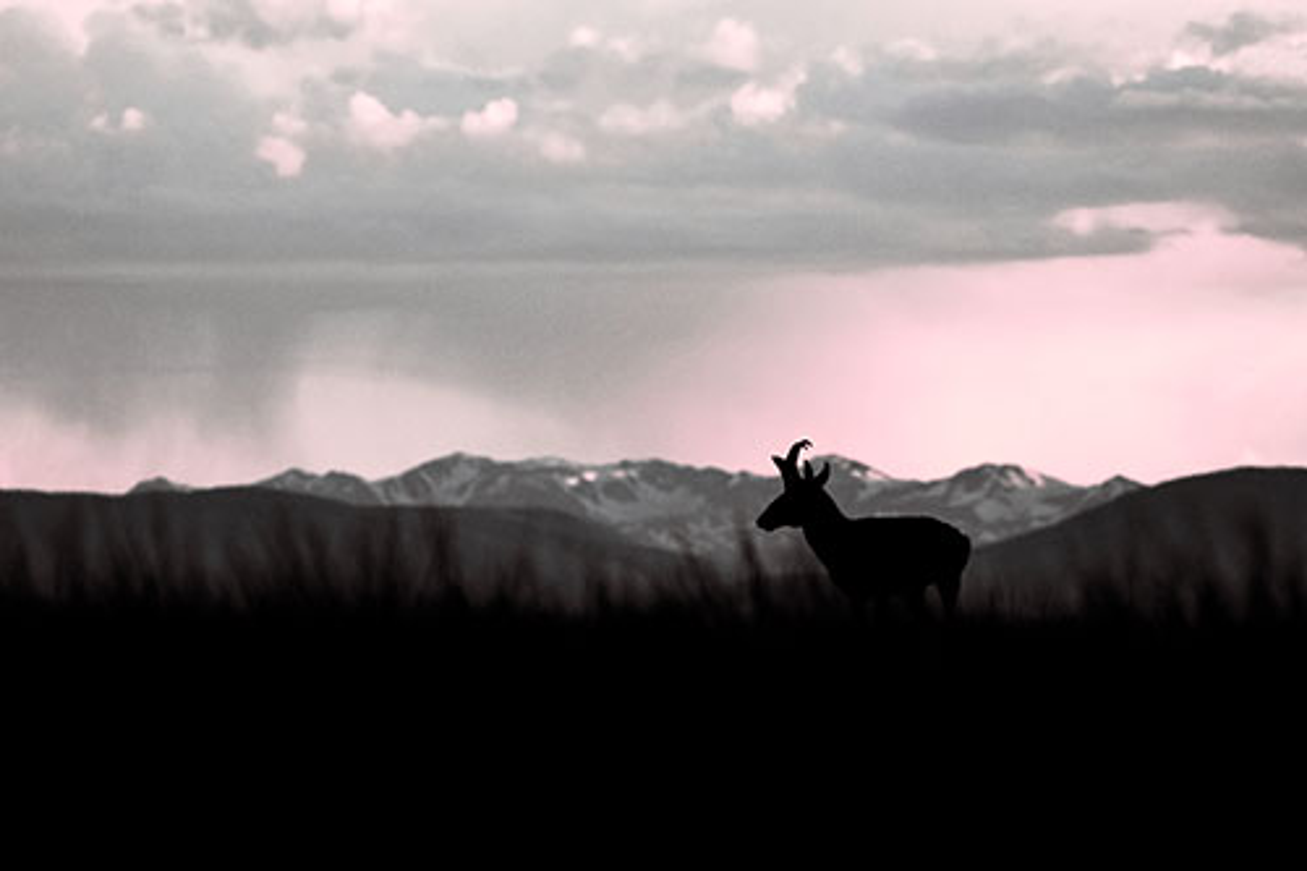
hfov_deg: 4.2
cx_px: 654
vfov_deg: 2.8
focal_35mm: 490
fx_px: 17783
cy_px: 436
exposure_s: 1/500
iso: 2500
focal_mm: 490
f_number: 11
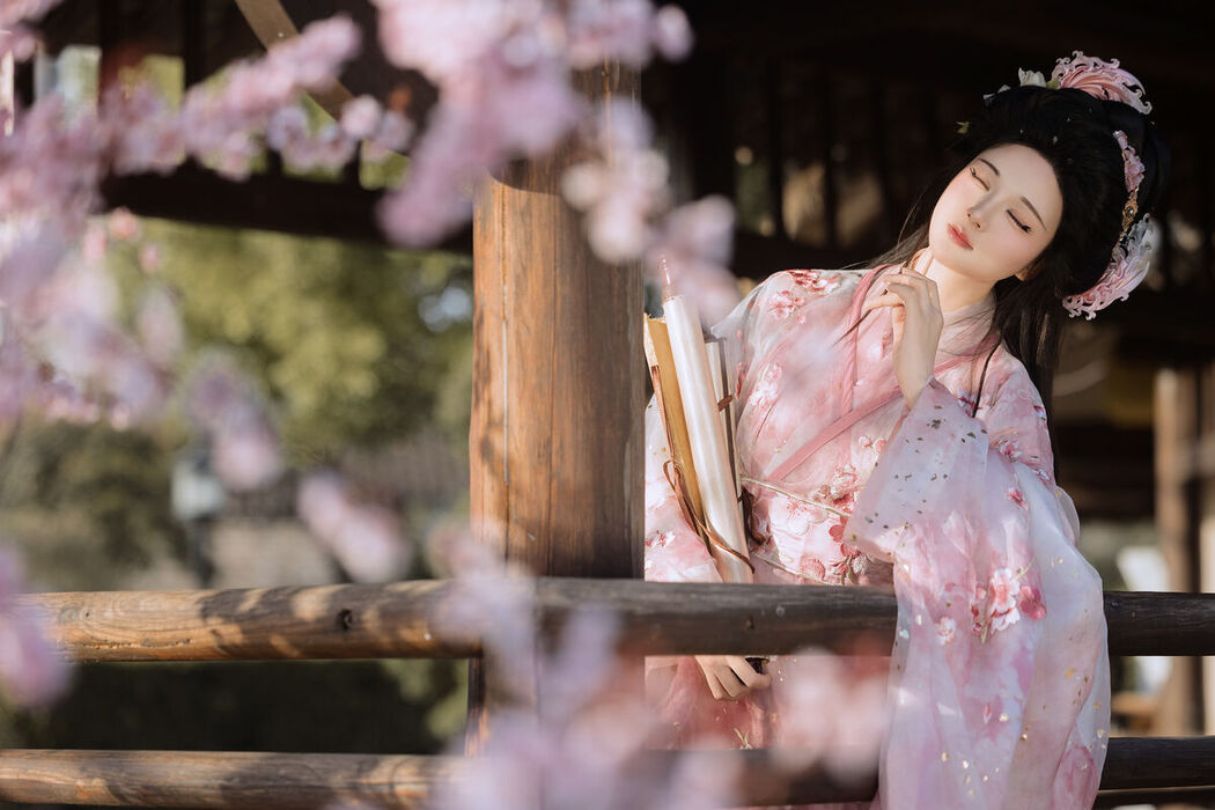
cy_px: 405
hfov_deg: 19.6
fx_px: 3510
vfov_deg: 13.2
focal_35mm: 104
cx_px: 608
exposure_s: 1/500
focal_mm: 104
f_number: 2.8
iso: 100
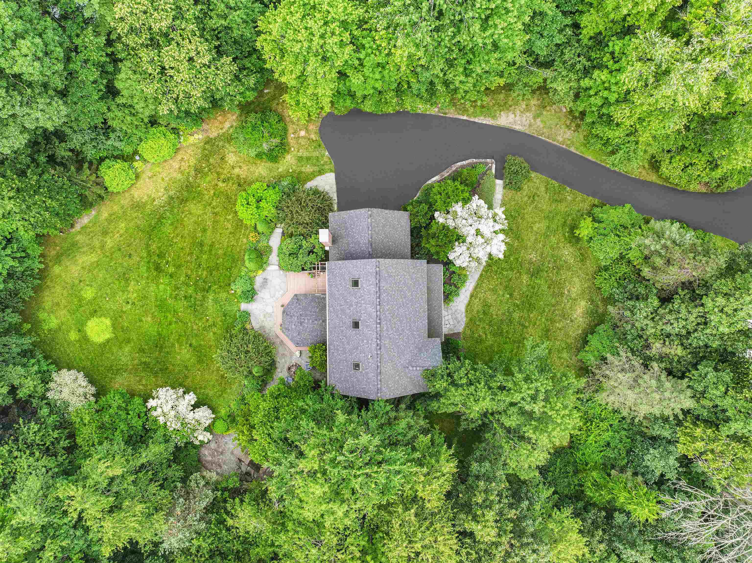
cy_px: 282
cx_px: 376
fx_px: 521
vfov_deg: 56.8
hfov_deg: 71.6
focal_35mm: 24
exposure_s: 1/160
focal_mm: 12.29
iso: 100
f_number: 2.8
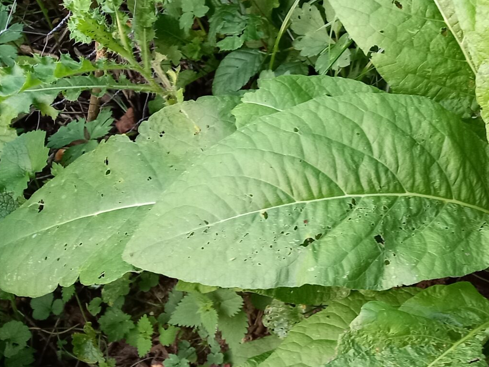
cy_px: 224
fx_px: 890
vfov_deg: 23.2
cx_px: 527
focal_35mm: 63
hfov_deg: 28.2
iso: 160
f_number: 2
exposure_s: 1/30
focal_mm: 4.6
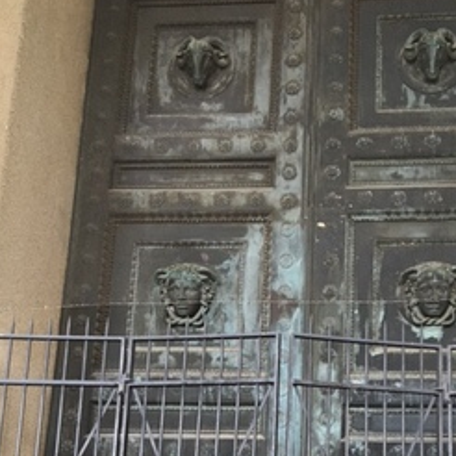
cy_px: 419
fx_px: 745
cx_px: 319
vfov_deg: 32.2
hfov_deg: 33.6
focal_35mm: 50
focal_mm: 4.15
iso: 80
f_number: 2.2
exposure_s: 1/30
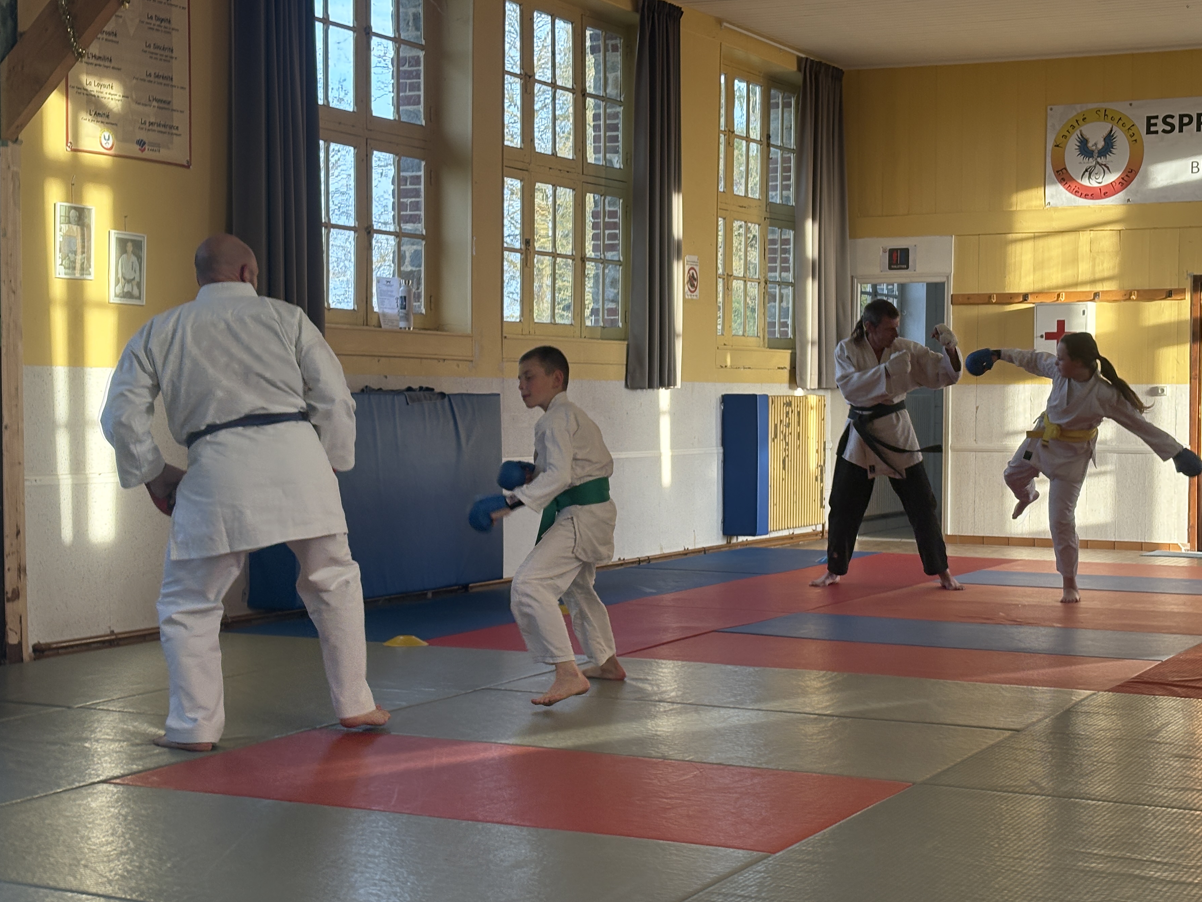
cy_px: 457
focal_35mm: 59
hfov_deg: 32.7
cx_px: 658
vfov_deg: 24.8
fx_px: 2049
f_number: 1.6
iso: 50
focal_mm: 5.96
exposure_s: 1/138
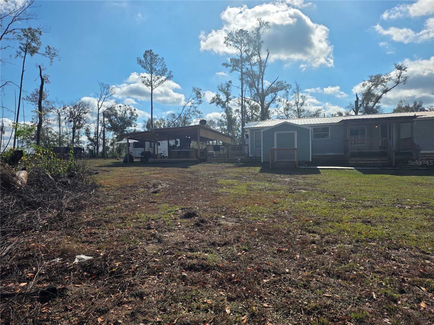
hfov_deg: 73.9
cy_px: 162
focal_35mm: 23
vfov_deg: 58.9
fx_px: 288
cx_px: 217
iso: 40
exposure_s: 1/7944
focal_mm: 6.25
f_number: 1.7
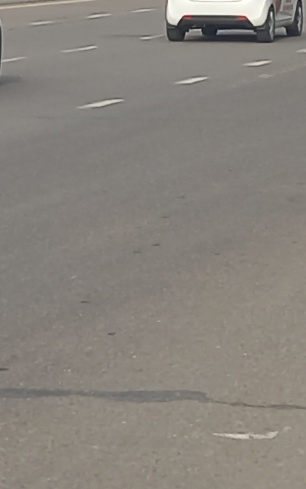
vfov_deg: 11.3
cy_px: -55
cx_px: 252
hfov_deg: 7.2
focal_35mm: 182
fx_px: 2427
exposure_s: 1/443
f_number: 1.8
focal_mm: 4.6
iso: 24
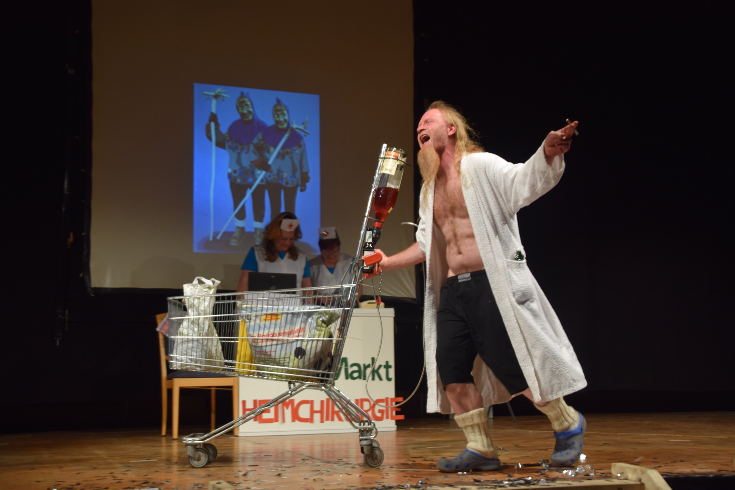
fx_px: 980
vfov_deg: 28.1
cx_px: 368
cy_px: 245
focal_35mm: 48
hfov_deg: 41.1
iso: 400
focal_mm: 32
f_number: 4.5
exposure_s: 1/80
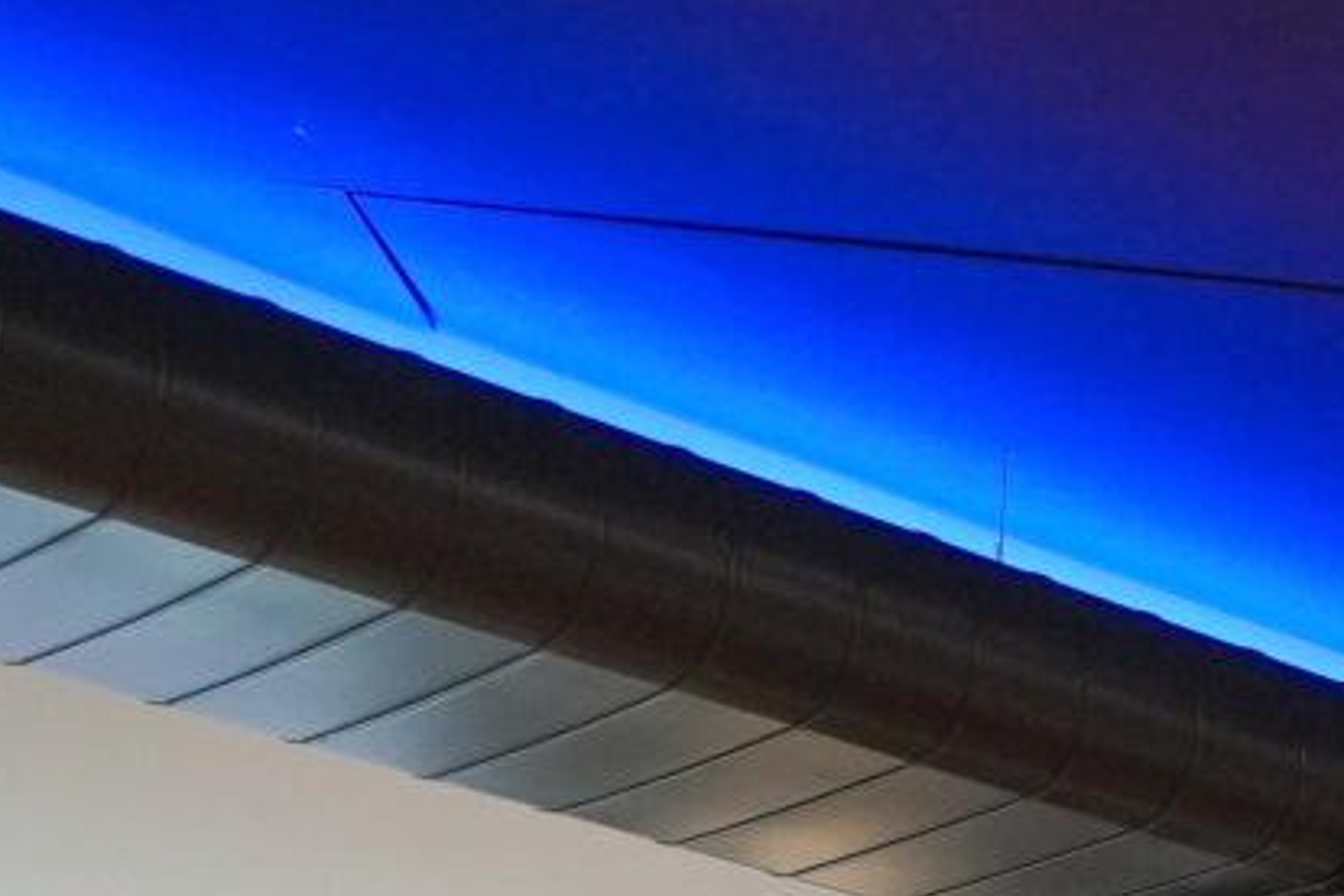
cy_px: 2086
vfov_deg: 9.5
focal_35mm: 130
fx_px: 4853
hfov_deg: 12.3
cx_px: 3305
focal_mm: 21
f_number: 3.2
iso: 1600
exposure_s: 1/160
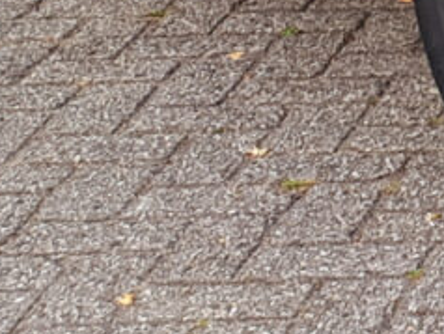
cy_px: -297
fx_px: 1862
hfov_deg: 12.3
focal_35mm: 145
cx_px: 838
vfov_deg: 9.7
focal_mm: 3.6
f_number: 1.9
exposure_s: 1/513
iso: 40
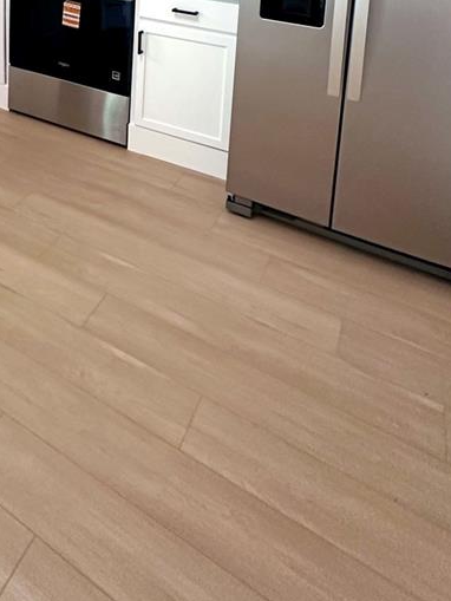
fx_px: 573
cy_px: -57
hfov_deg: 38.8
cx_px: 17
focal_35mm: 33
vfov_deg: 43.3
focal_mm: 2.22
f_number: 2.2
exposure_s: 1/120
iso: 320
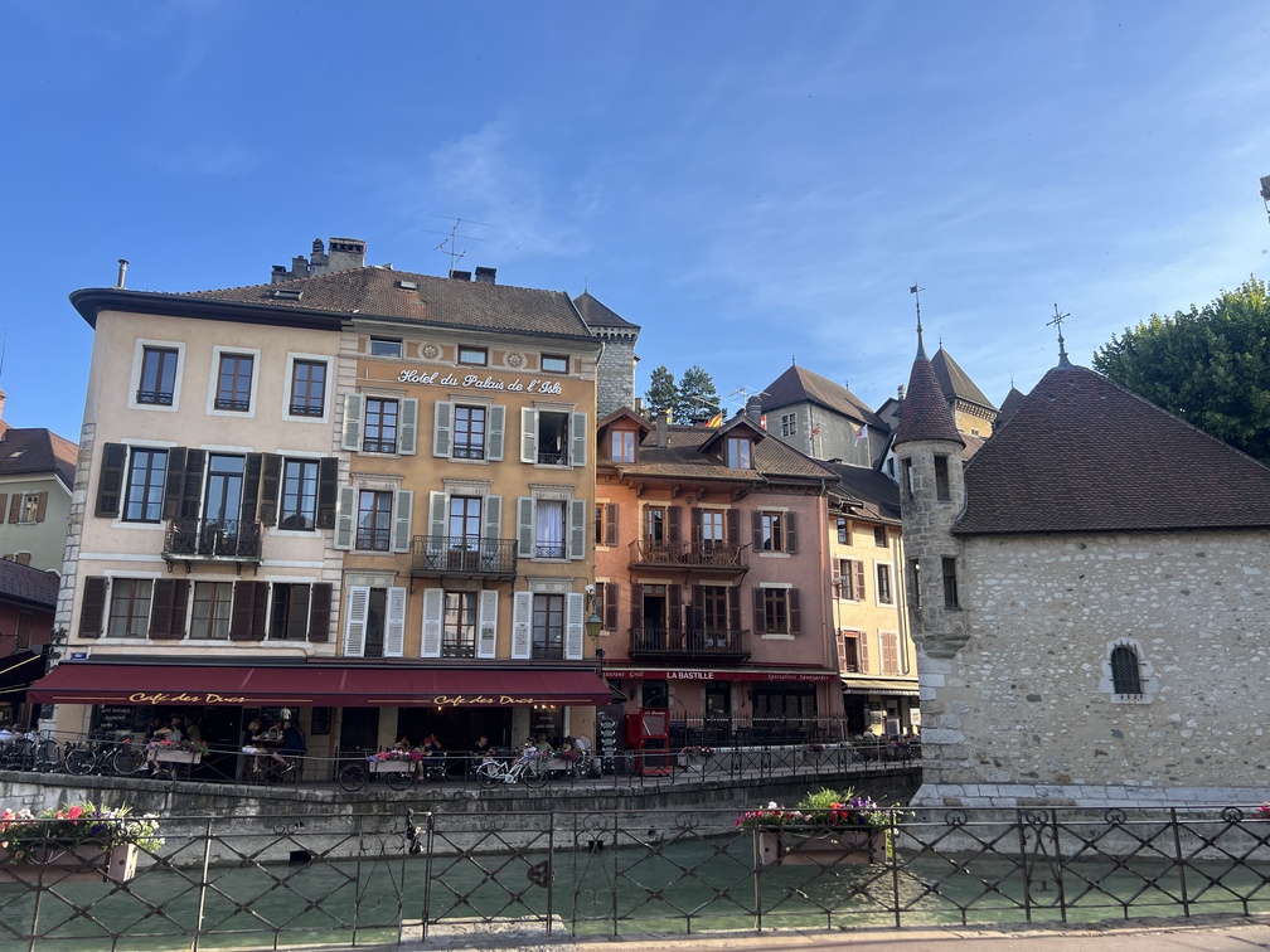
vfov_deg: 53.1
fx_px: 954
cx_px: 635
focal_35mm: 26
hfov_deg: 67.3
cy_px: 476
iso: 50
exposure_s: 1/1395
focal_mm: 5.7
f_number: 1.5
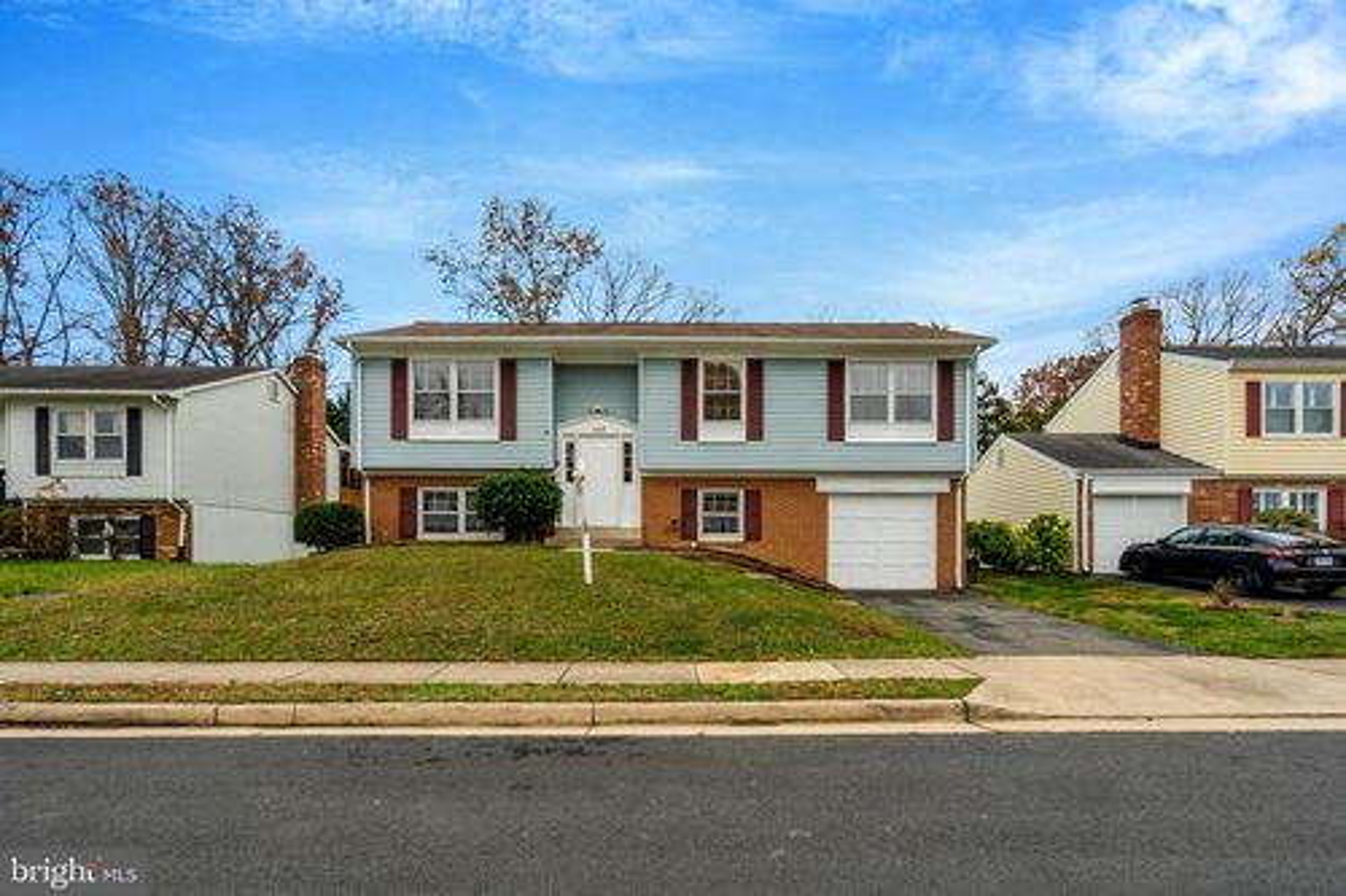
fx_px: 598
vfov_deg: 73.7
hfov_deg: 96.8
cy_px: 448
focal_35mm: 16
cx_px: 673
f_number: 8
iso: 1250
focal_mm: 16
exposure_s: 1/500
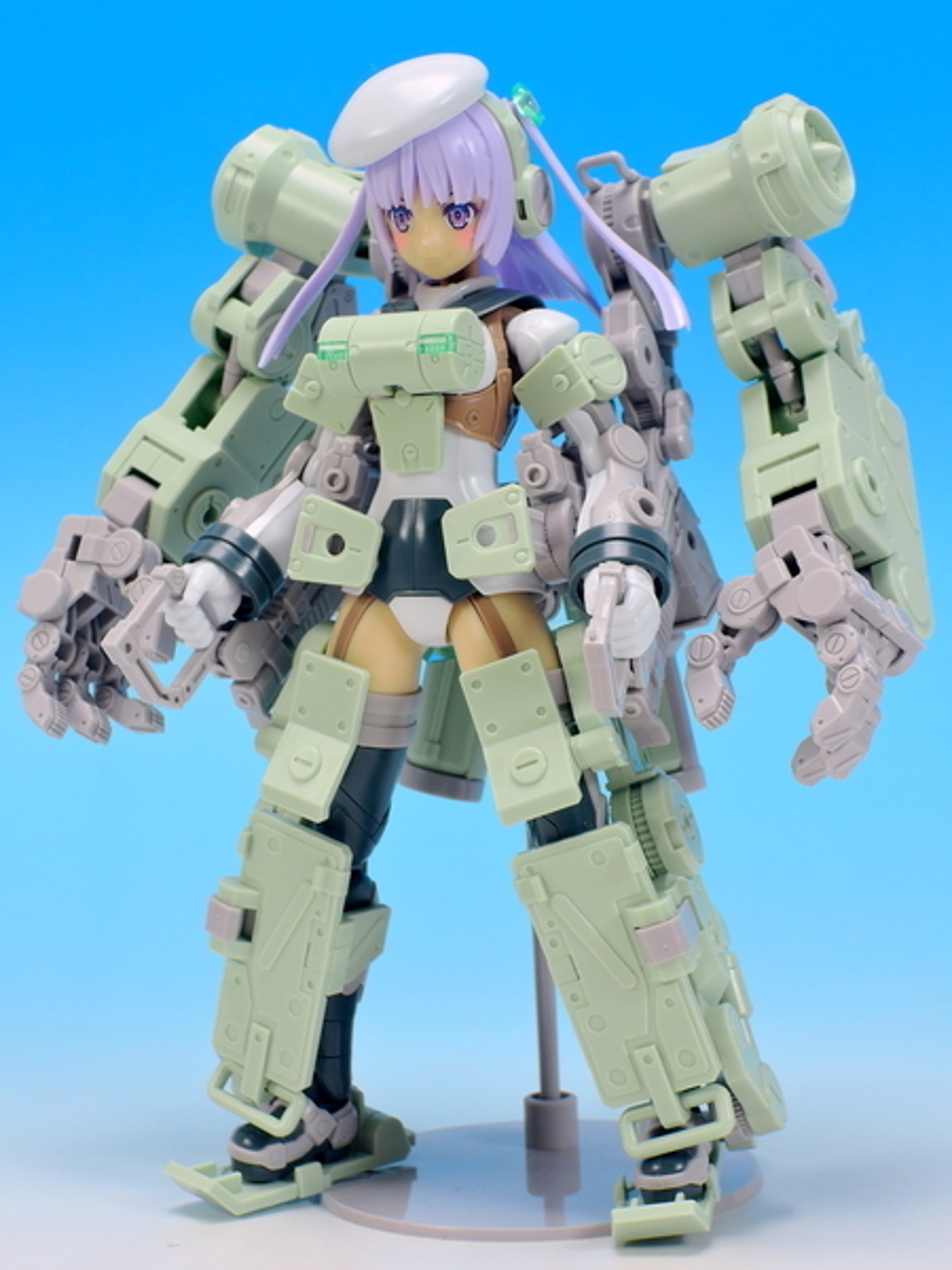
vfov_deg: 20.7
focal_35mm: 95
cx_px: 476
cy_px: 635
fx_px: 3484
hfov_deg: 15.6
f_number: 7.1
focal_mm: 20.2
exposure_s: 1/1.3
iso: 80
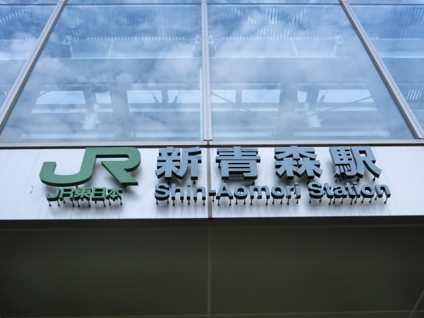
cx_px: 212
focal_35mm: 39
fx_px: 478
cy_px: 159
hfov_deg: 47.9
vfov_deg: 36.8
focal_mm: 6.9
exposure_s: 1/160
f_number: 4.1
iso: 80
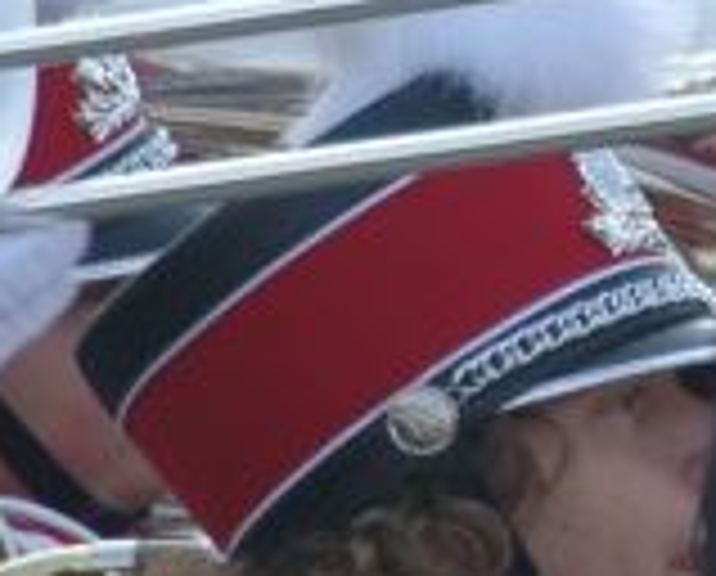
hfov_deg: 1.1
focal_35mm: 1806
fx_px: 38365
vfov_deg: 0.9
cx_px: 1036
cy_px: 81
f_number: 5.6
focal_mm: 200
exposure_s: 1/250
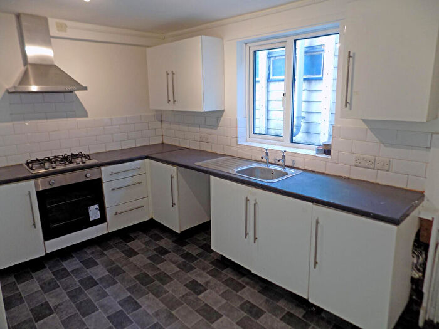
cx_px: 220
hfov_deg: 73.9
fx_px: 292
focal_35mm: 23
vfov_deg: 58.9
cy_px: 164
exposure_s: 1/30
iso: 80
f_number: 3.1
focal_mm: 4
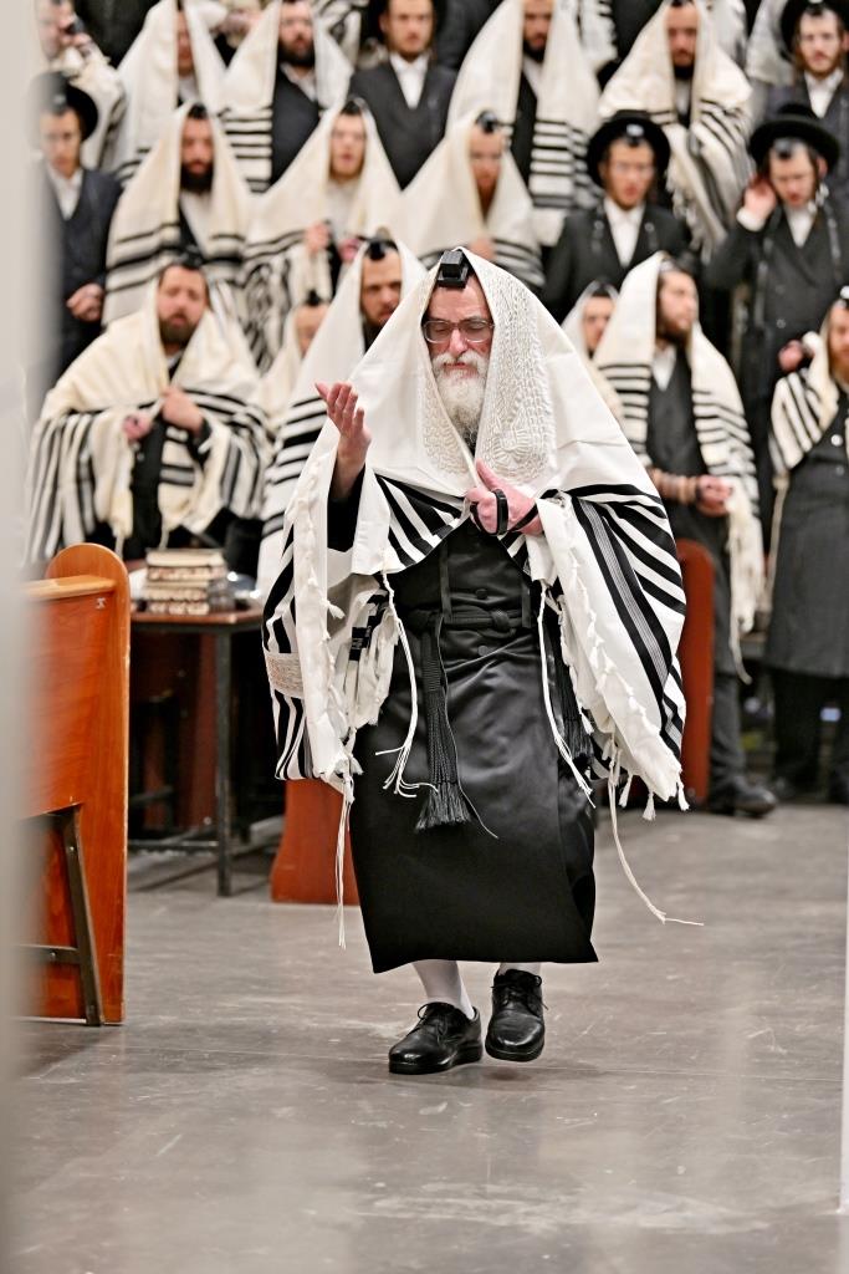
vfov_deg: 15.8
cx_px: 424
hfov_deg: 10.6
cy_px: 637
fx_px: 4597
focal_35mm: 130
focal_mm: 130
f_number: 2.8
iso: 640
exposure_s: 1/800
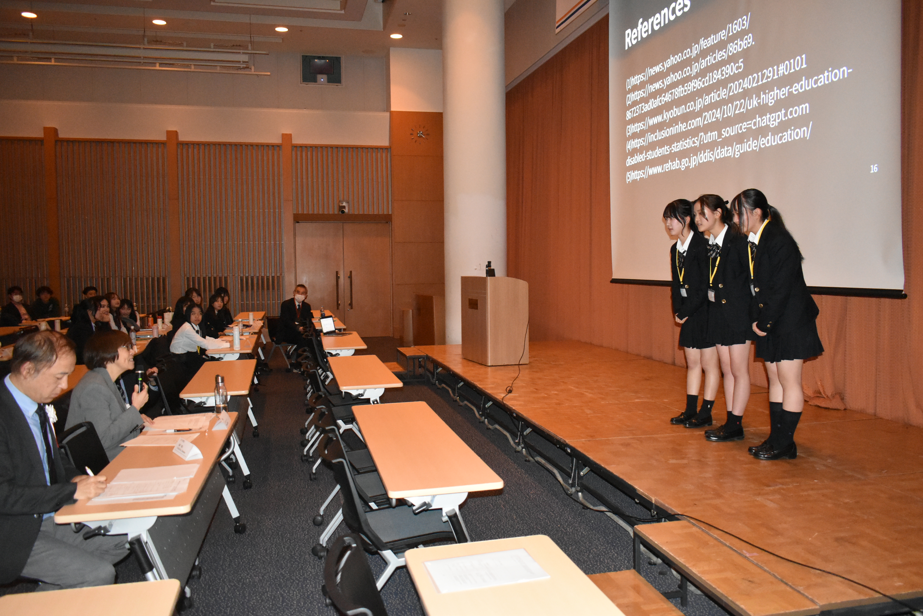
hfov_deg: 61.9
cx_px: 462
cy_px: 308
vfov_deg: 43.6
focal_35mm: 30
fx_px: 769
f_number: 3.5
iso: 5000
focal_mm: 20
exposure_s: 1/60
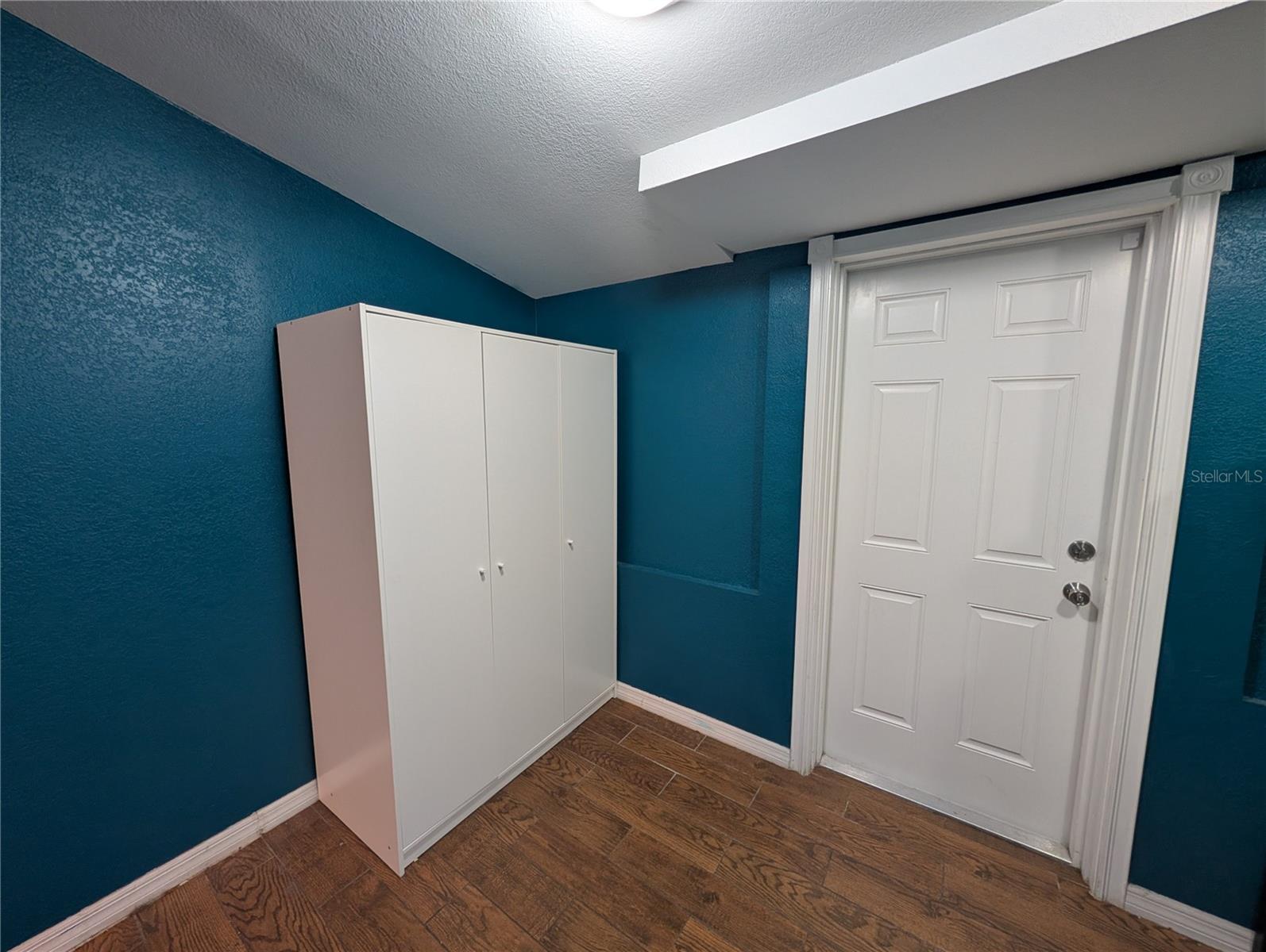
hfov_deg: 110.5
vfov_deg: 94.6
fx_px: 439
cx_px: 633
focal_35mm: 12
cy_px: 476
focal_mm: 2.02
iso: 82
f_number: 1.7
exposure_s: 1/23.8
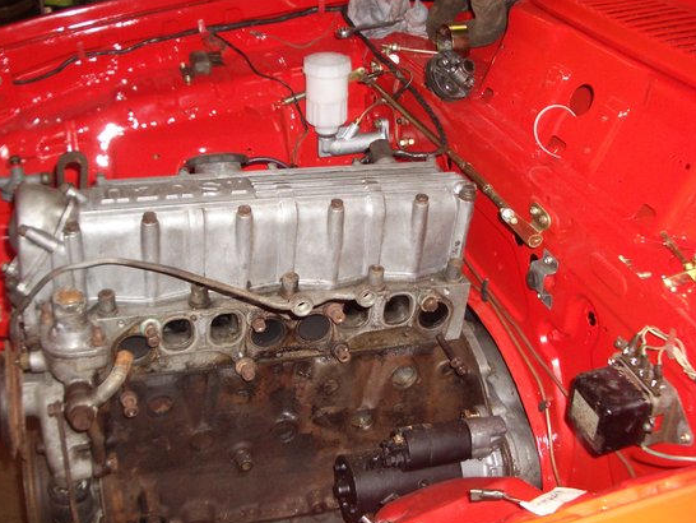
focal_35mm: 41
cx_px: 291
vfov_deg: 35.1
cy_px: 284
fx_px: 825
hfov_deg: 45.6
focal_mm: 5.8
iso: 200
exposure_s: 1/60
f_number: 2.6
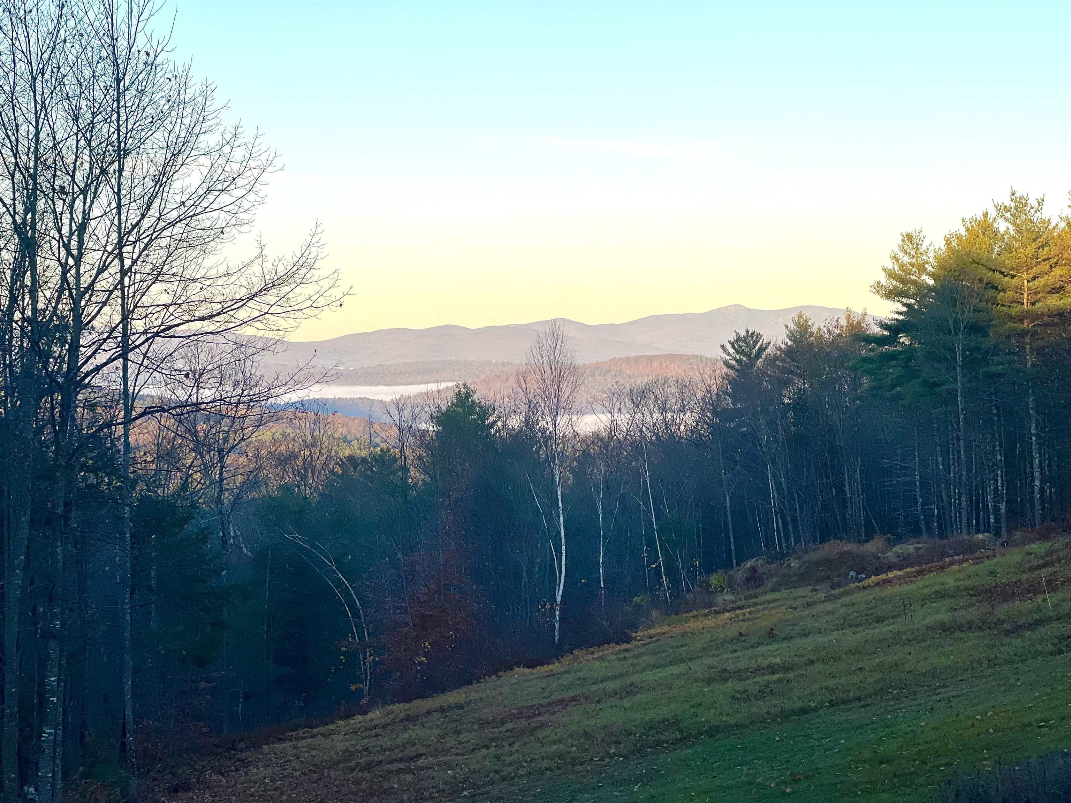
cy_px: 402
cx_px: 536
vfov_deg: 19.1
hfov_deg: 25.3
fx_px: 2382
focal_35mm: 77
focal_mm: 9
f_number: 2.8
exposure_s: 1/296
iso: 32
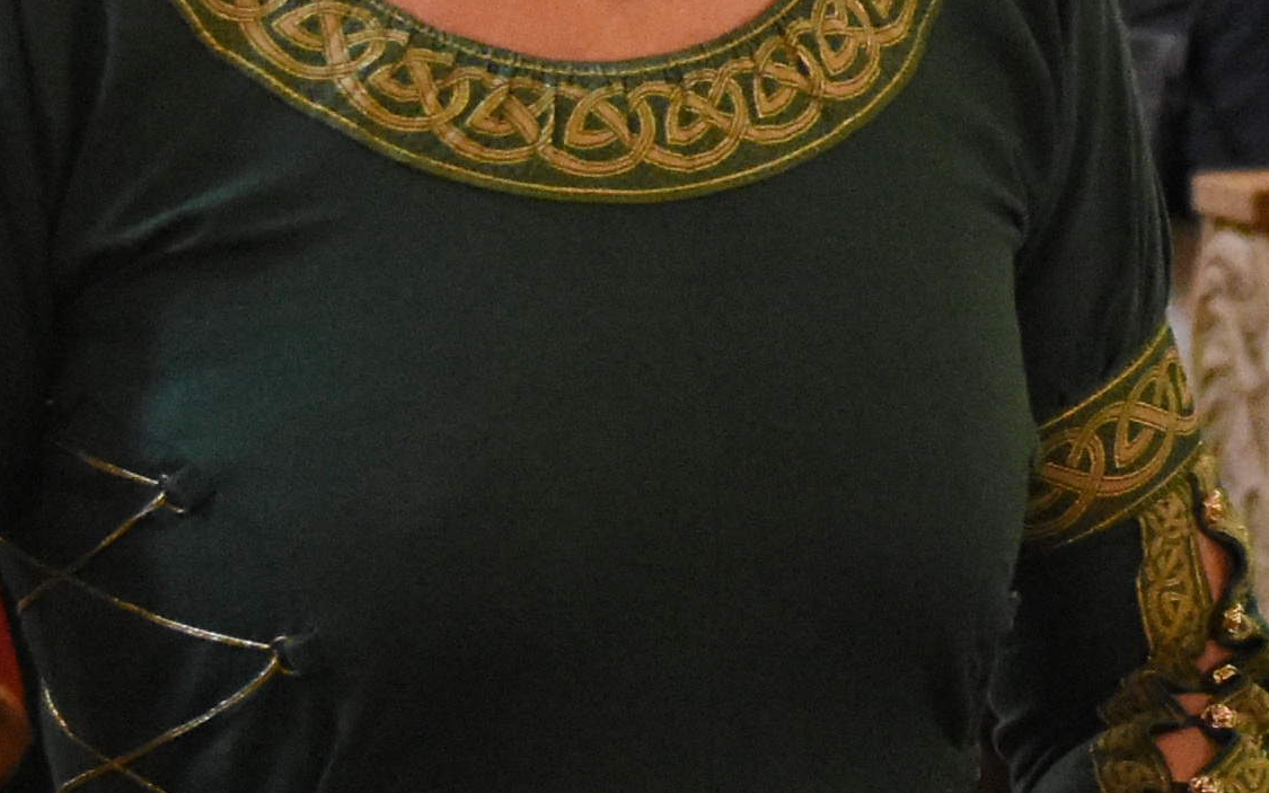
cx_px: 1484
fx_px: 7332
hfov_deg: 9.8
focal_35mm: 212
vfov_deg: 6.1
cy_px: -418
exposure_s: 1/250
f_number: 2.8
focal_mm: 26
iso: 4000
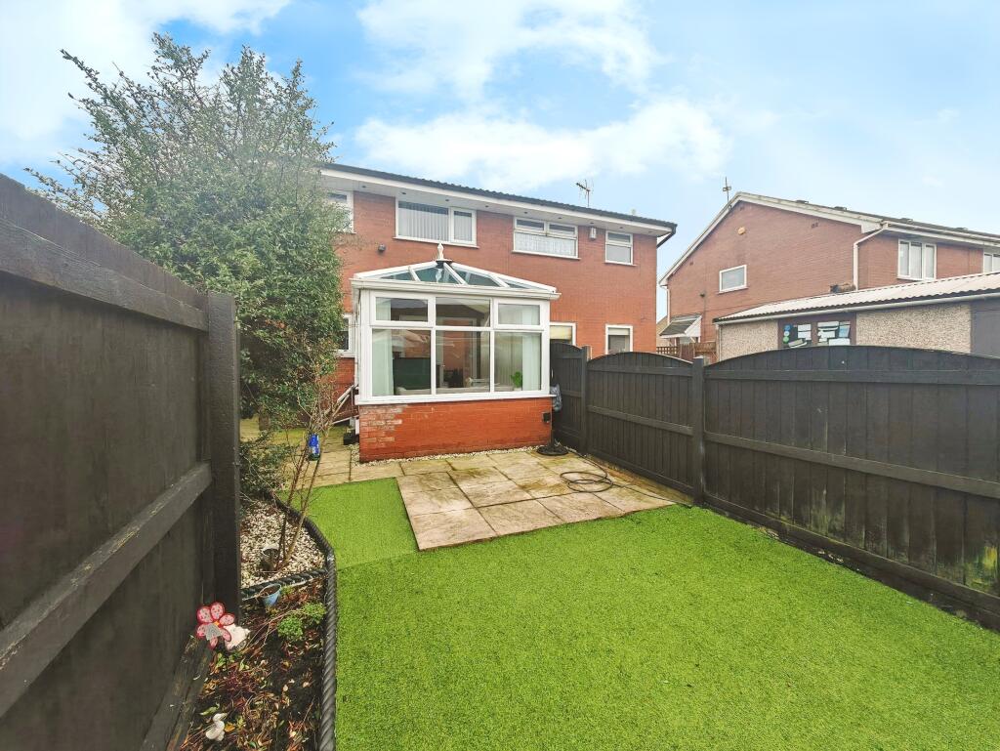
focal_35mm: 13
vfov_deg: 90.0
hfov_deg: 106.2
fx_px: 376
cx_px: 500
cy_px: 376
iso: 64
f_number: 2
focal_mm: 1.82
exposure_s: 1/50
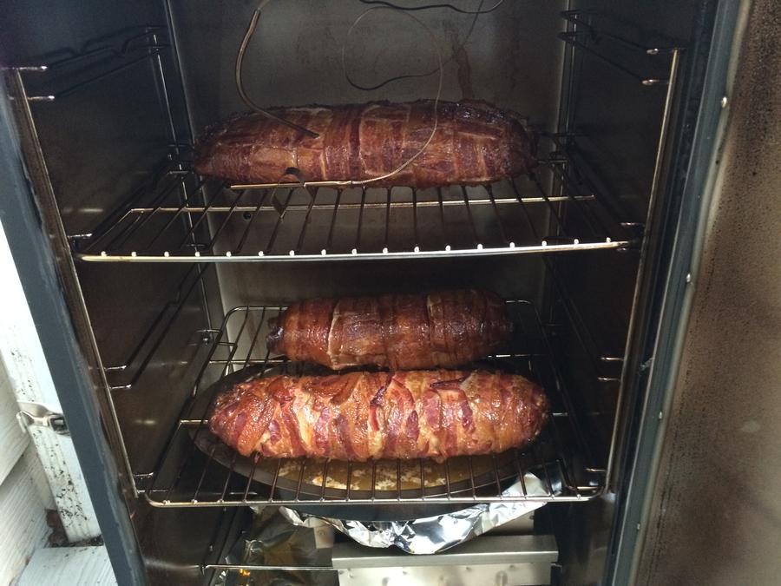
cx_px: 390
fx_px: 654
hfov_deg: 61.7
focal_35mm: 29
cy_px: 293
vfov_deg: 48.2
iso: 250
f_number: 2.2
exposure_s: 1/15
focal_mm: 4.15
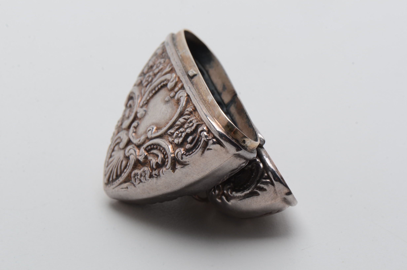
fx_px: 1438
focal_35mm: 128
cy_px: 135
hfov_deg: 16.1
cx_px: 204
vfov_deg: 10.7
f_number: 18
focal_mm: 85
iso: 200
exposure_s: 1/125
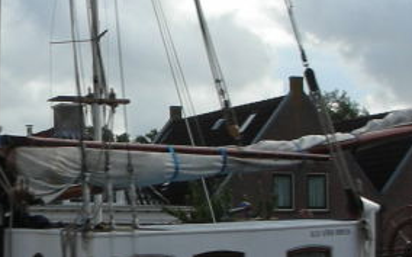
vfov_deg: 9.8
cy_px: 136
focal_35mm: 134
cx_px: -23
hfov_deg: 15.3
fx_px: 1503
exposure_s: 1/75.1
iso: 50
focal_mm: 5.8
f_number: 8.5
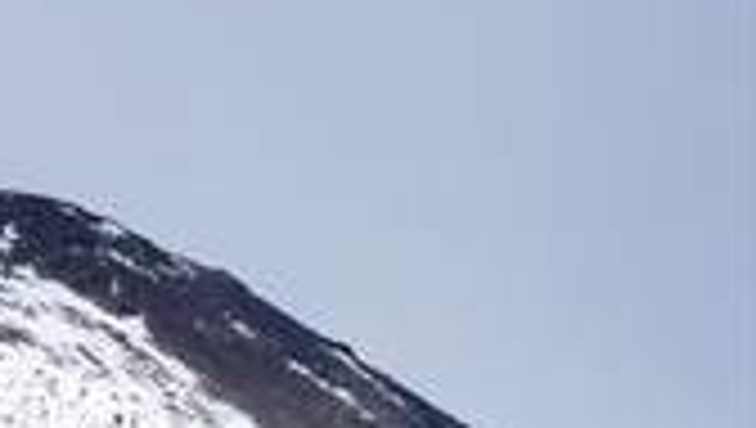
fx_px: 16800
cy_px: 710
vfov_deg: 1.5
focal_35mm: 837
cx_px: -2115
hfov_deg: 2.5
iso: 100
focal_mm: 70
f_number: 14
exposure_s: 1/200
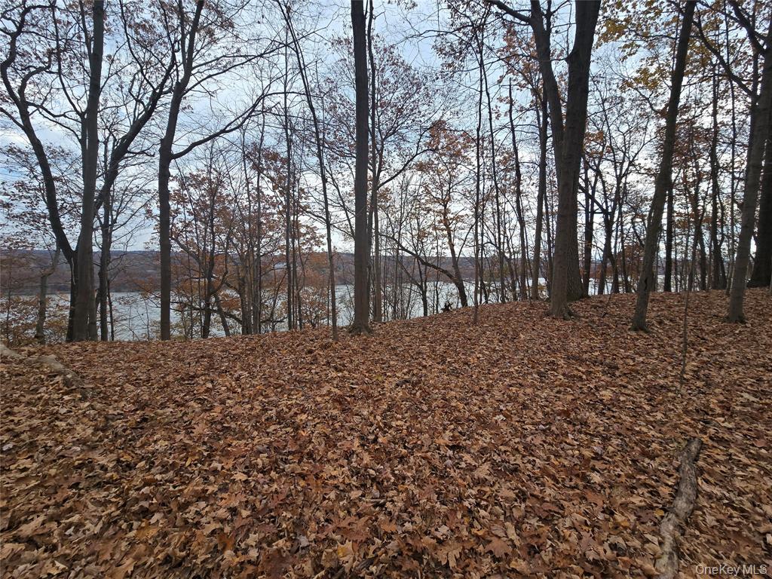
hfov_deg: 106.2
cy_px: 290
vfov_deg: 89.9
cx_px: 386
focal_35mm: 13
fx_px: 290
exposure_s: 1/803
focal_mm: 2.2
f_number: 2.2
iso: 50
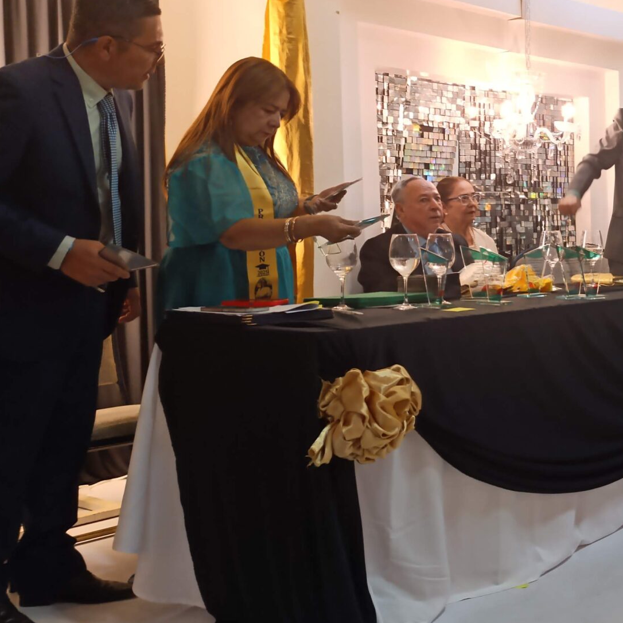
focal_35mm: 48
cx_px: 713
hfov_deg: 30.8
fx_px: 977
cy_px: 234
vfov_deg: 35.2
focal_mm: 6.14
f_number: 1.6
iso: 800
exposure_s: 1/60
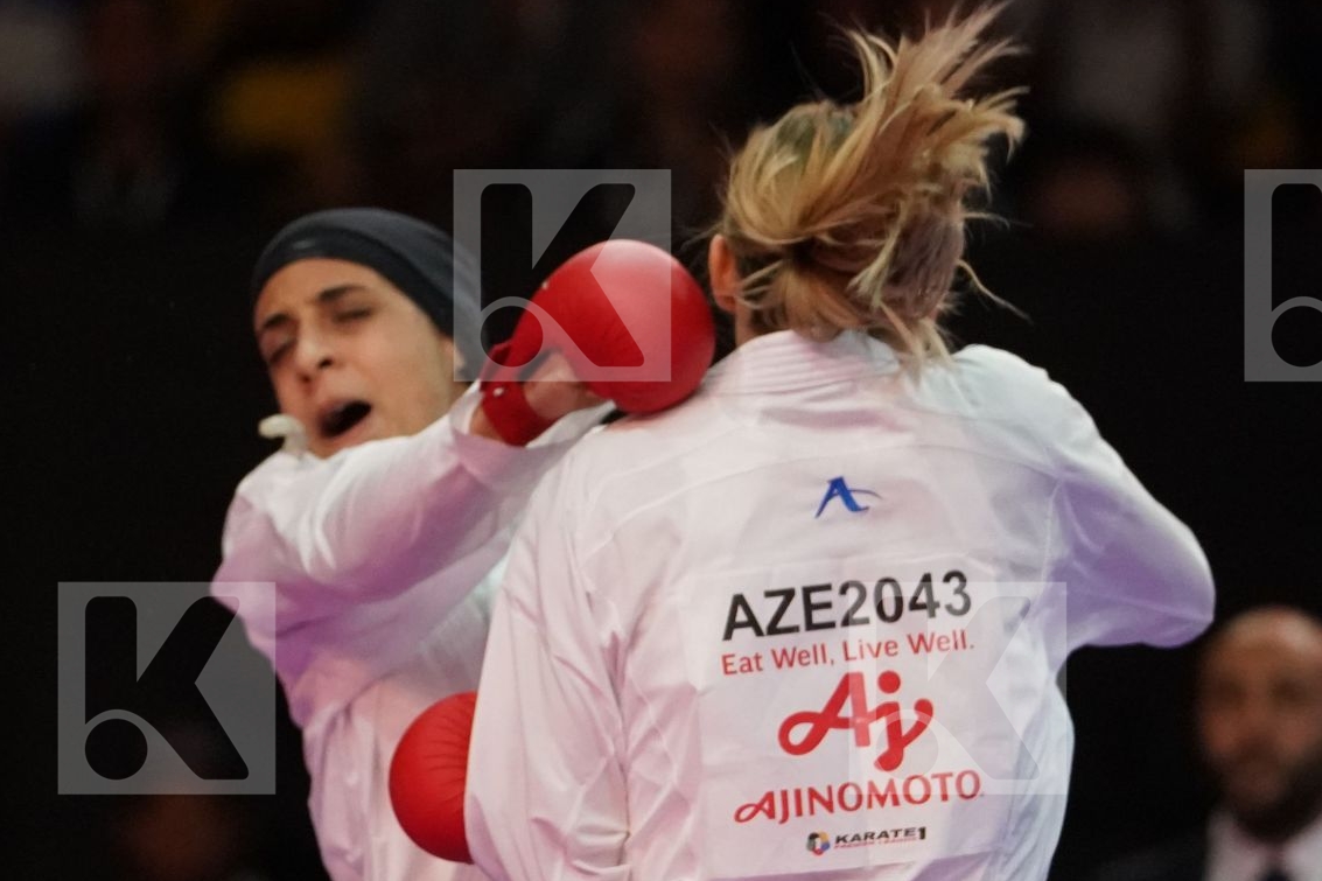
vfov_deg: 2.9
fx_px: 17329
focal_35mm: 472
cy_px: 688
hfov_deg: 4.4
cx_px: 562
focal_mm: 198
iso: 6400
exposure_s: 1/1000
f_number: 2.8
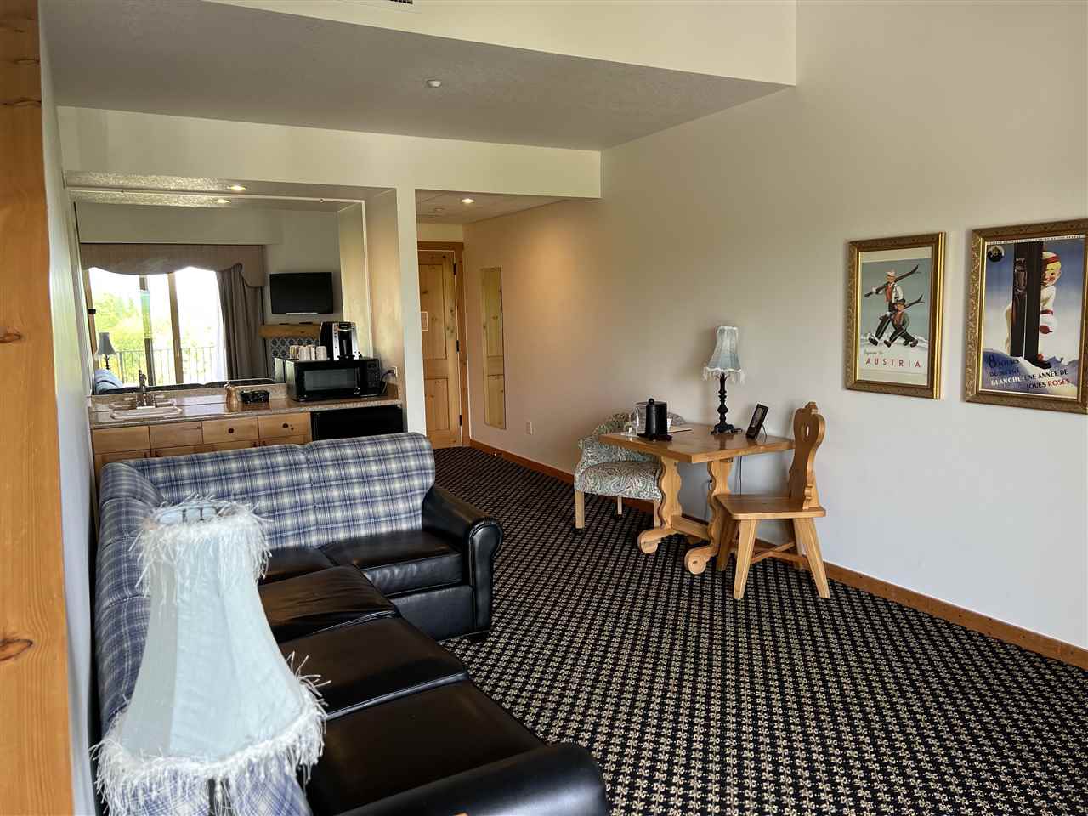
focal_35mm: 26
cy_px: 408
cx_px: 544
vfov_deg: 53.1
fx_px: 817
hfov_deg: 67.3
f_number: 1.5
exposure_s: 1/120
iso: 125
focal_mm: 5.7
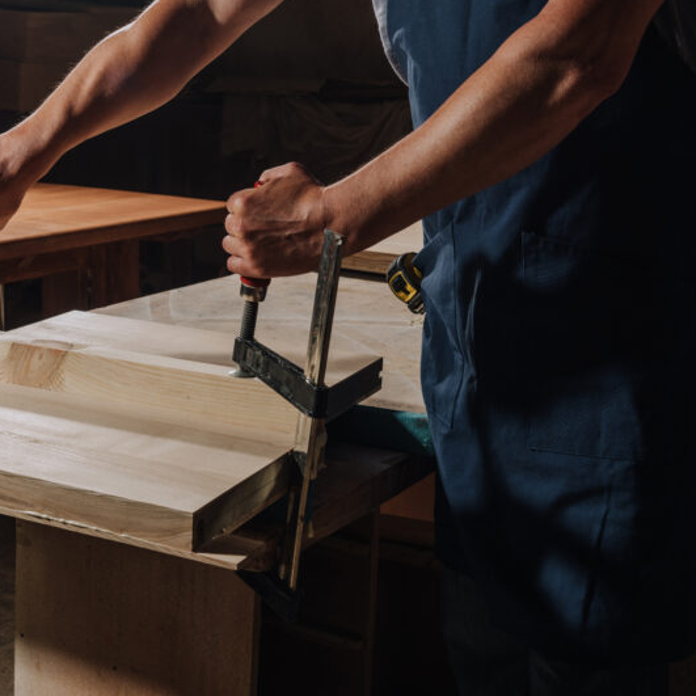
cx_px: 202
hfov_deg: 28.8
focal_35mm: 59
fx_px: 1342
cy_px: 294
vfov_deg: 29.0
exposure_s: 1/160
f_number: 9
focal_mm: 36
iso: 100
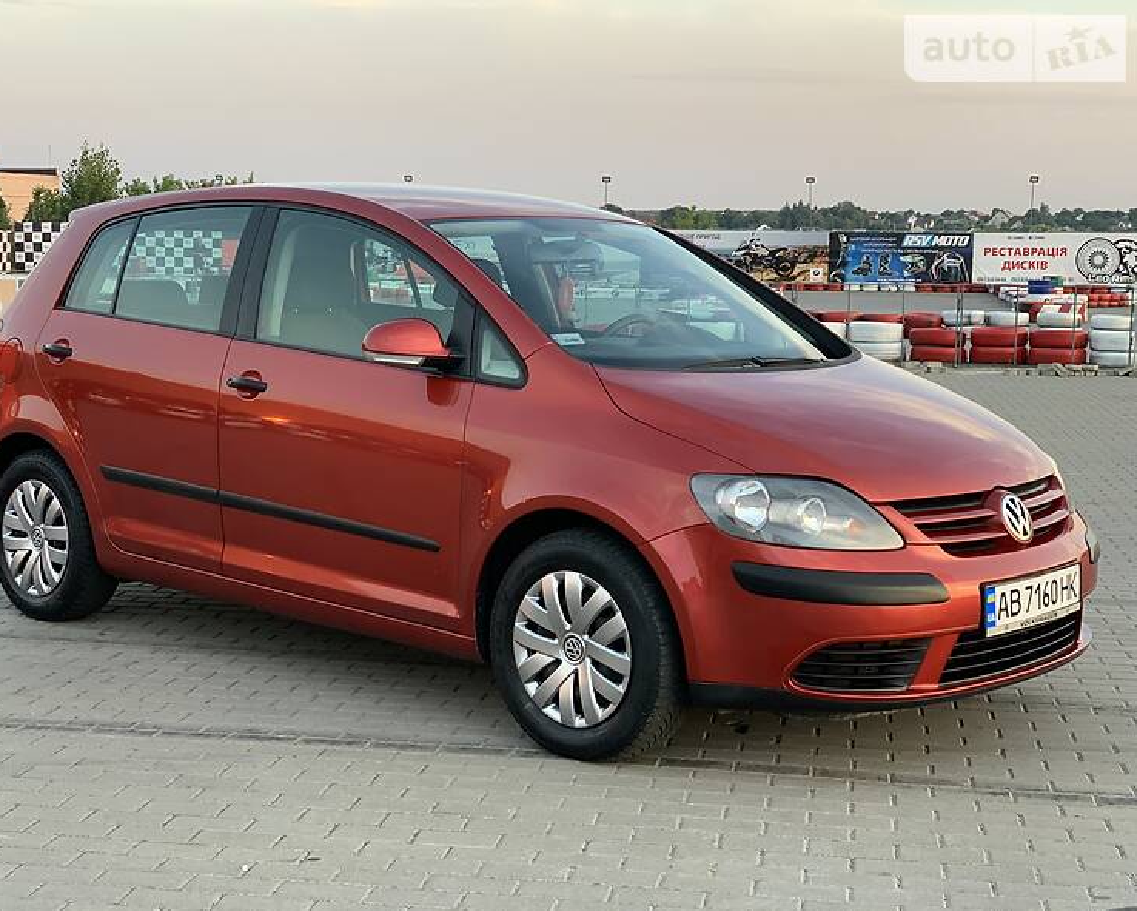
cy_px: 459
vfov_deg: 27.6
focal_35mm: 55
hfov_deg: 34.1
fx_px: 1852
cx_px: 533
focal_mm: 6
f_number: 2.4
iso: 80
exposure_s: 1/122
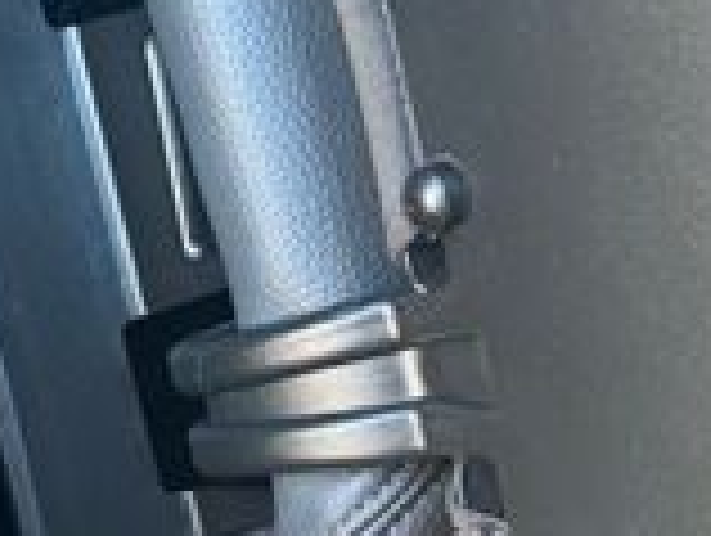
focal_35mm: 97
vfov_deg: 15.1
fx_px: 1995
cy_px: 464
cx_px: -238
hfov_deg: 18.6
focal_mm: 6.76
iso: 250
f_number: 1.78
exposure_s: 1/60
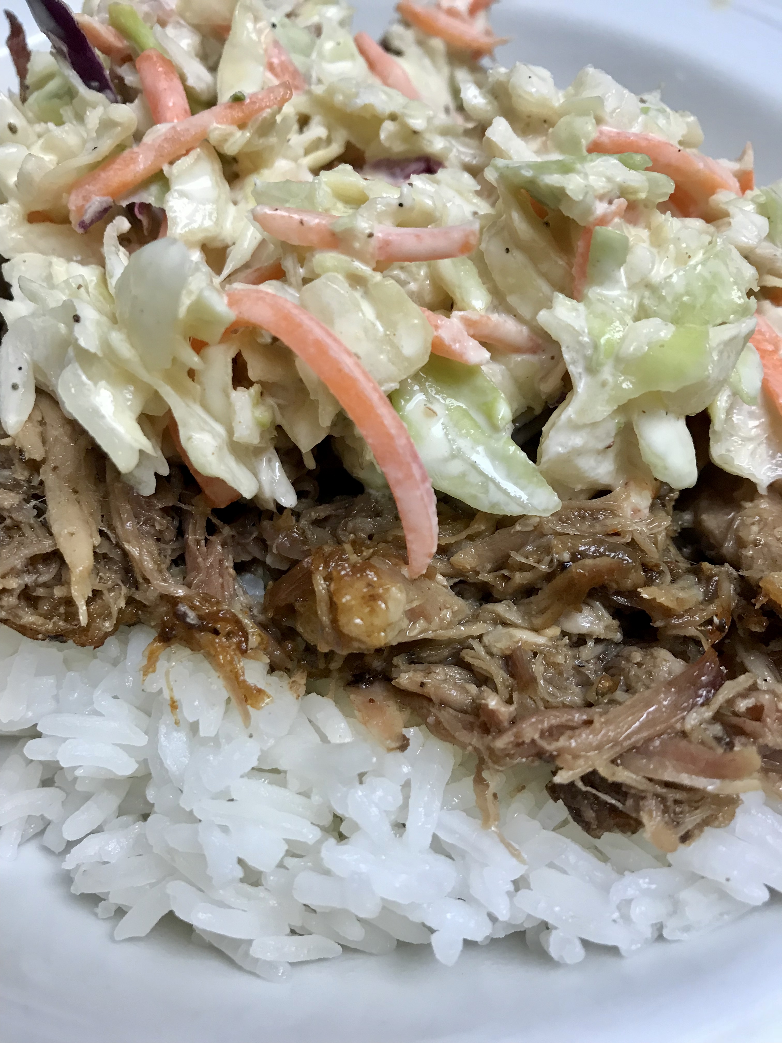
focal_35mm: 28
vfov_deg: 63.4
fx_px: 843
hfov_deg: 49.7
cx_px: 391
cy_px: 522
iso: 40
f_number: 1.8
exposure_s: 1/24
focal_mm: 3.99
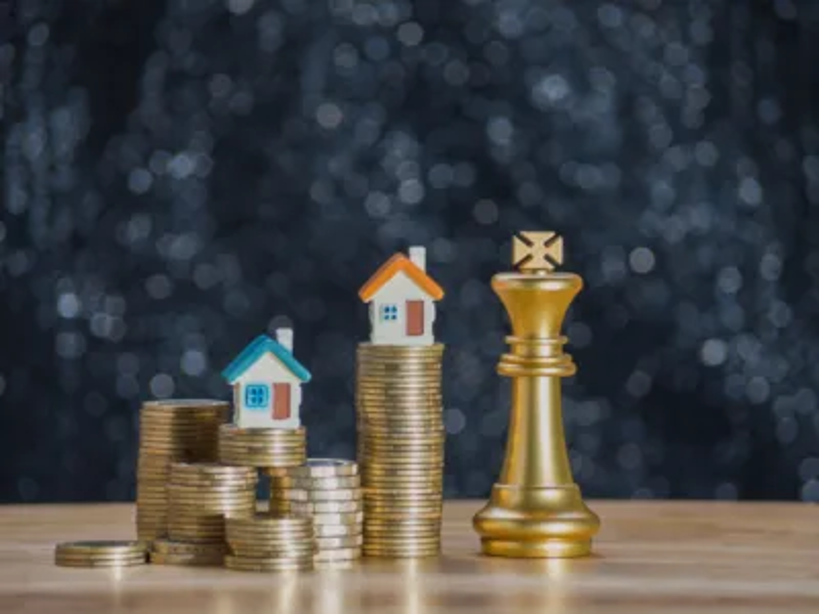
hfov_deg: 6.6
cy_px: 307
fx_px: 7098
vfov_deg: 5.0
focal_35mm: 300
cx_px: 410
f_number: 5.6
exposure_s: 1/60
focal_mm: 150
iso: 100
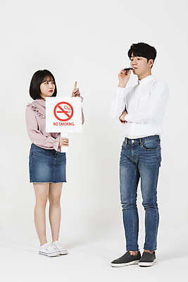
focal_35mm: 80
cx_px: 94
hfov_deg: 17.1
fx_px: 626
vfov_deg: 25.4
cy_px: 141
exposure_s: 1/125
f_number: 13
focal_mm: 80
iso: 100
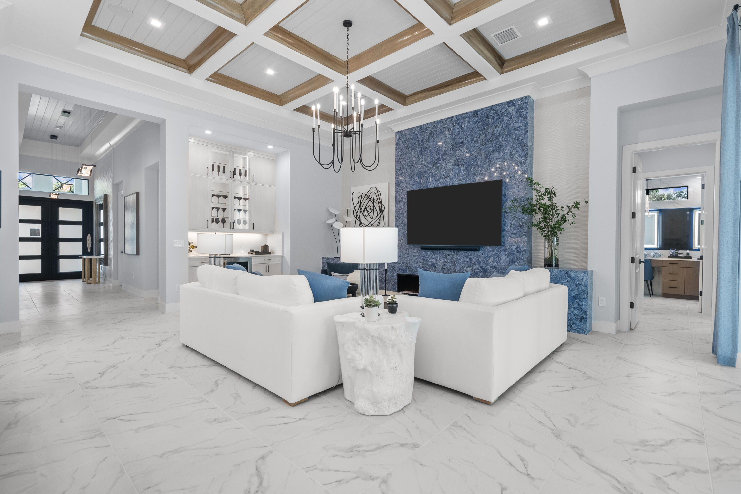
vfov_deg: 73.8
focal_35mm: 16
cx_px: 370
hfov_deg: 96.7
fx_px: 329
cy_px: 247
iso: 1600
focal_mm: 16
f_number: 8
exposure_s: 1/8
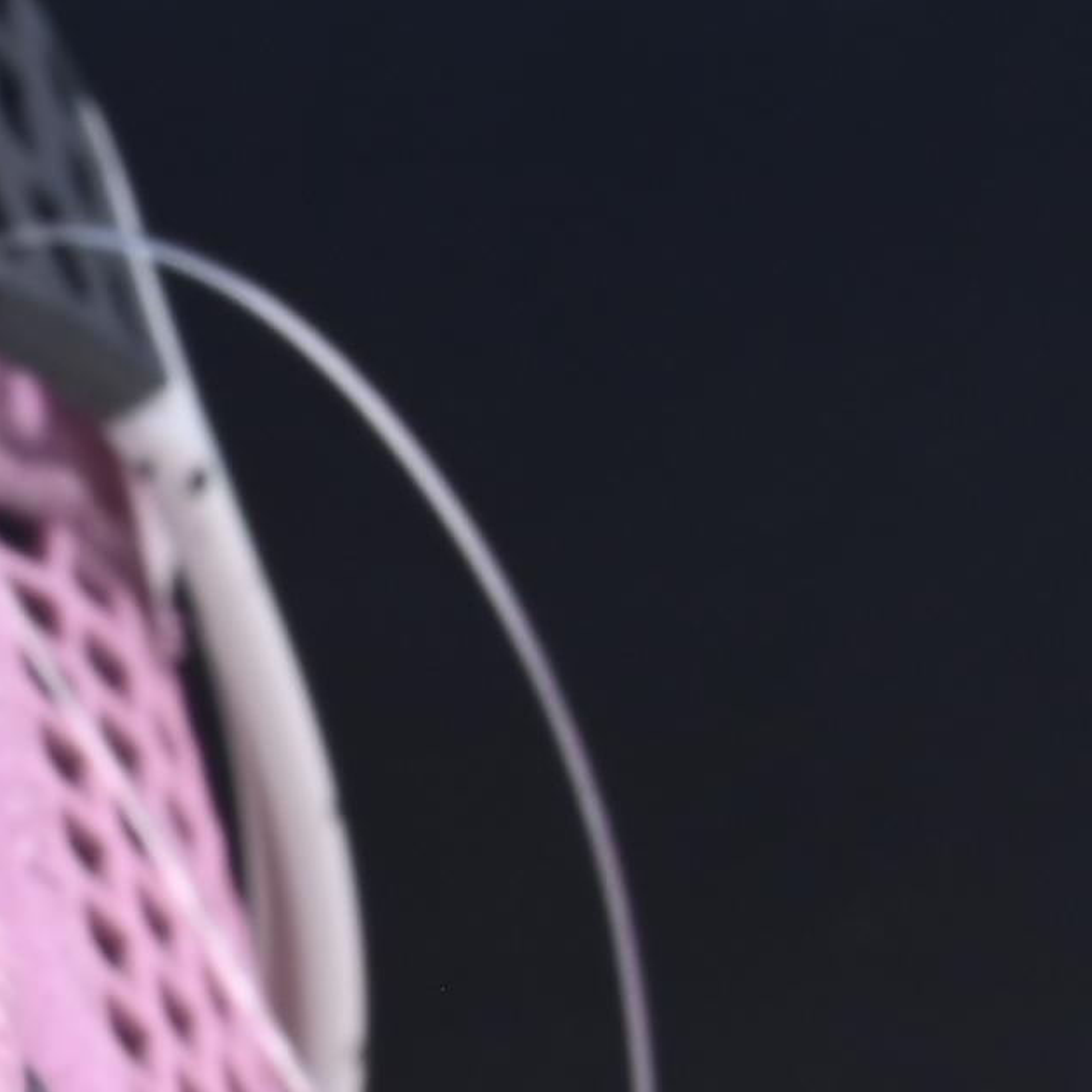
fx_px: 11599
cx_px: -1543
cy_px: 2132
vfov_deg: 5.3
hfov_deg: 5.2
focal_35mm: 325
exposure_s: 1/2
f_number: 16
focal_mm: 40
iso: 100
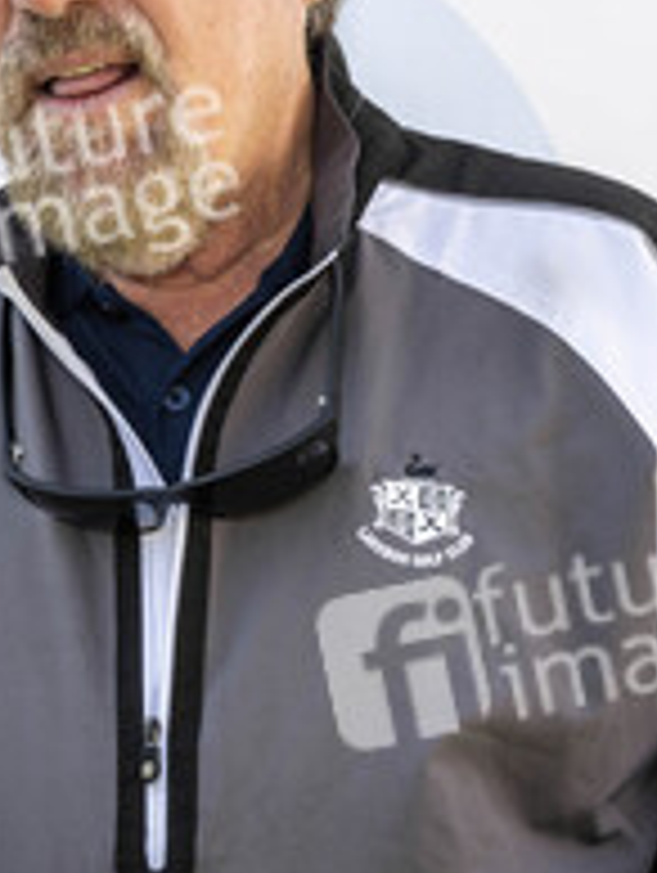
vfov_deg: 19.1
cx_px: 140
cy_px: 418
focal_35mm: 103
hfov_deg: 14.3
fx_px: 2601
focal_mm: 52
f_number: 5.6
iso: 200
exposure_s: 1/200
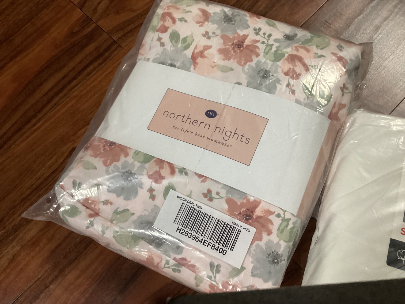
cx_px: 202
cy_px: 152
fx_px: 363
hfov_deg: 58.3
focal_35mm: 31
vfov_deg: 45.4
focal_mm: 3.3
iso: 400
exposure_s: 1/60
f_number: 2.4
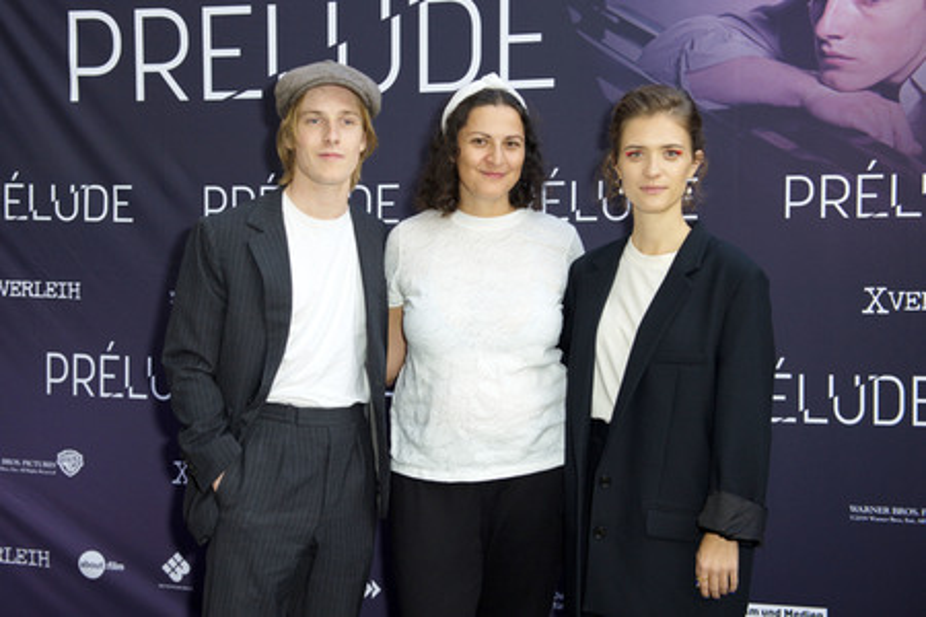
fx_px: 977
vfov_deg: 35.1
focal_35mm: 38
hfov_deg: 50.7
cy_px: 308
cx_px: 463
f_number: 4
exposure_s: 1/160
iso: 800
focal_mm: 38
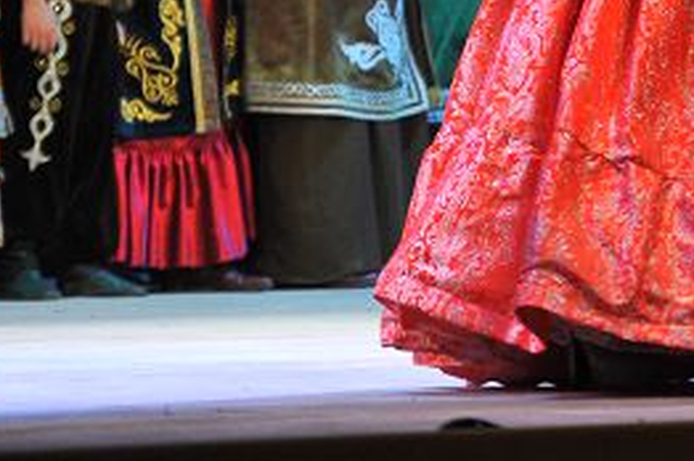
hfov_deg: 4.4
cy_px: -417
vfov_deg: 2.9
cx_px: 821
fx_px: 8953
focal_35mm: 465
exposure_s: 1/200
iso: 1600
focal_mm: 122
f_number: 4.8
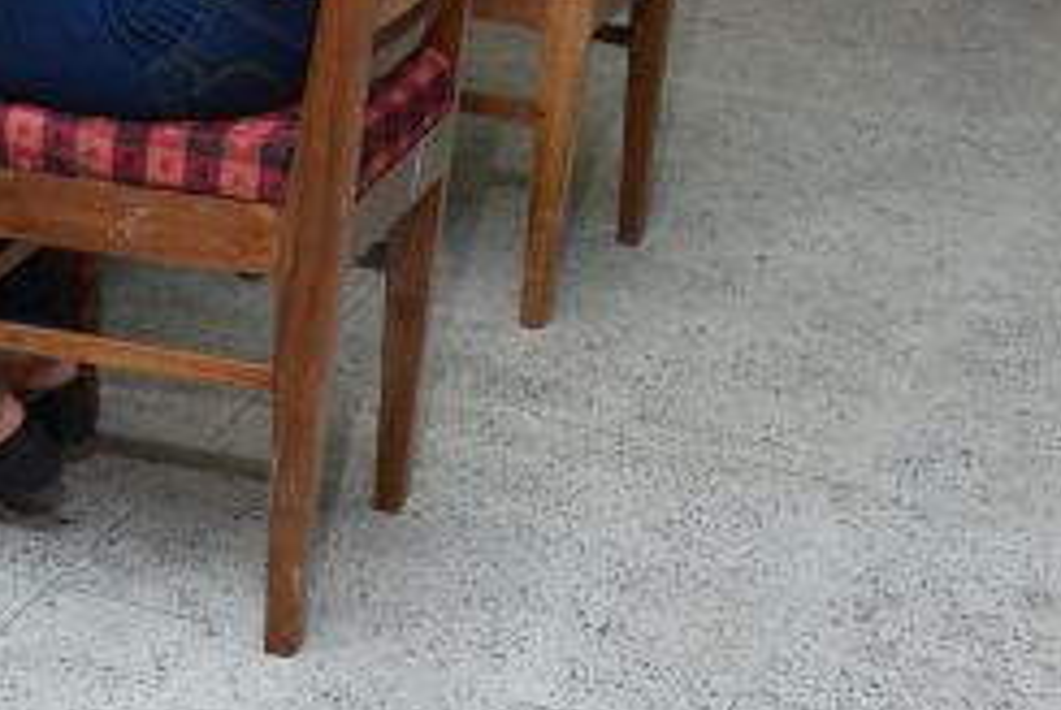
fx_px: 2951
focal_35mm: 100
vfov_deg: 13.4
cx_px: 54
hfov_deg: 19.9
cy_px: -74
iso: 1600
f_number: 6.3
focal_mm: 24
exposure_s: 1/125
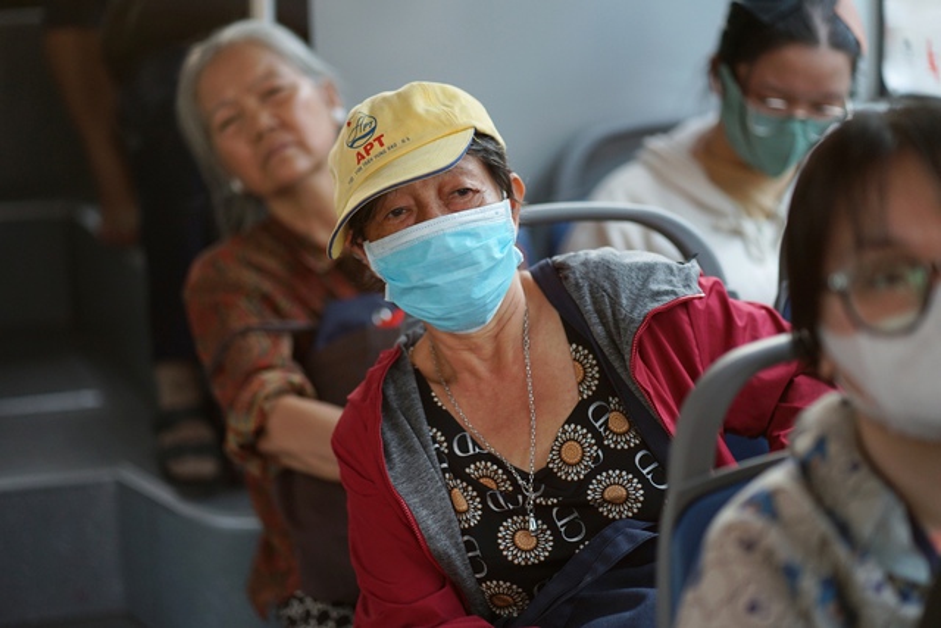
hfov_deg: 23.9
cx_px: 470
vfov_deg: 16.1
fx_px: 2222
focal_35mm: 85
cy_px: 314
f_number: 1.8
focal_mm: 85
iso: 800
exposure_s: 1/250
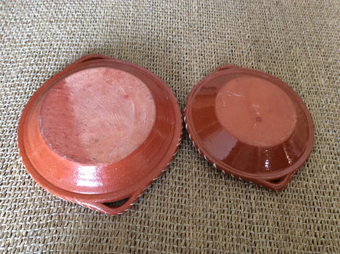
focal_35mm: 32
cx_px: 170
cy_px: 127
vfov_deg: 44.1
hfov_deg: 56.9
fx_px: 314
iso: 125
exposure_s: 1/25
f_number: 2.4
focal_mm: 3.3
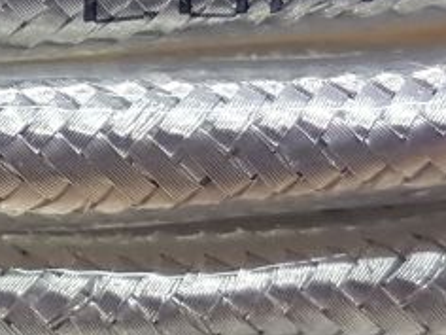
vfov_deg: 10.5
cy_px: 95
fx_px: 1817
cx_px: -144
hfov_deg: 13.5
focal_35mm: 141
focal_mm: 4.2
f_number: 1.7
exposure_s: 1/50
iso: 160
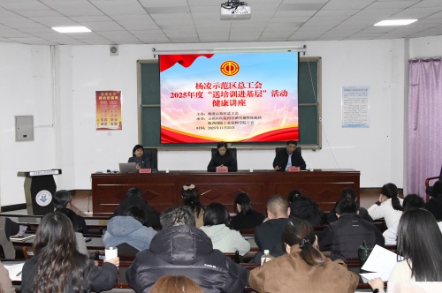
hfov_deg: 49.6
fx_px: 478
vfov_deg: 34.1
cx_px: 221
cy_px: 146
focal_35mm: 39
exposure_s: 1/250
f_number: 10
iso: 8000
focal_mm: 26
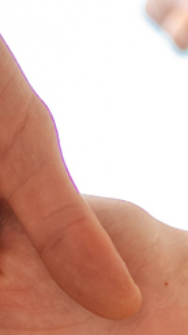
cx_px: -47
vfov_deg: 9.5
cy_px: 567
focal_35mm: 217
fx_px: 1927
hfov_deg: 5.6
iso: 320
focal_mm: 24
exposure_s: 1/500
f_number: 1.4
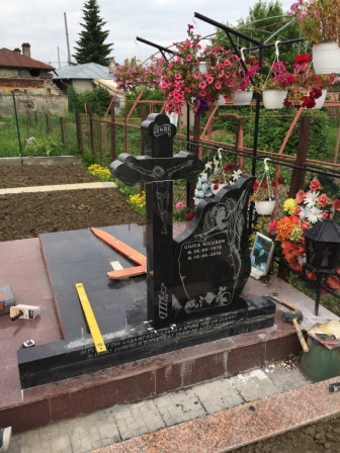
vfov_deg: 61.7
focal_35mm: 29
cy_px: 226
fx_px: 380
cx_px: 170
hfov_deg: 48.2
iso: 32
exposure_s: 1/760
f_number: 2.2
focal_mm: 4.15
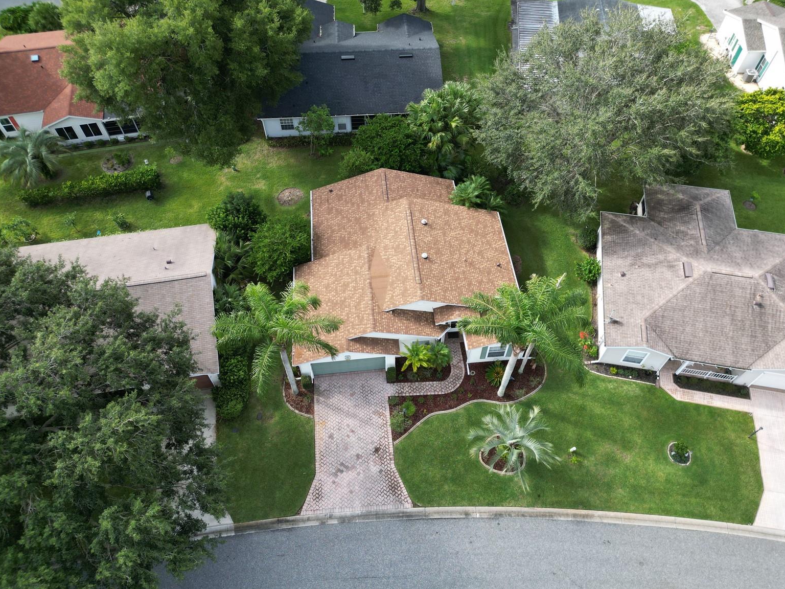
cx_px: 399
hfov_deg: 69.4
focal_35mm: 25
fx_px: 567
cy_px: 289
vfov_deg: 54.9
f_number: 1.7
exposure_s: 1/800
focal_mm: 6.72
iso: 130
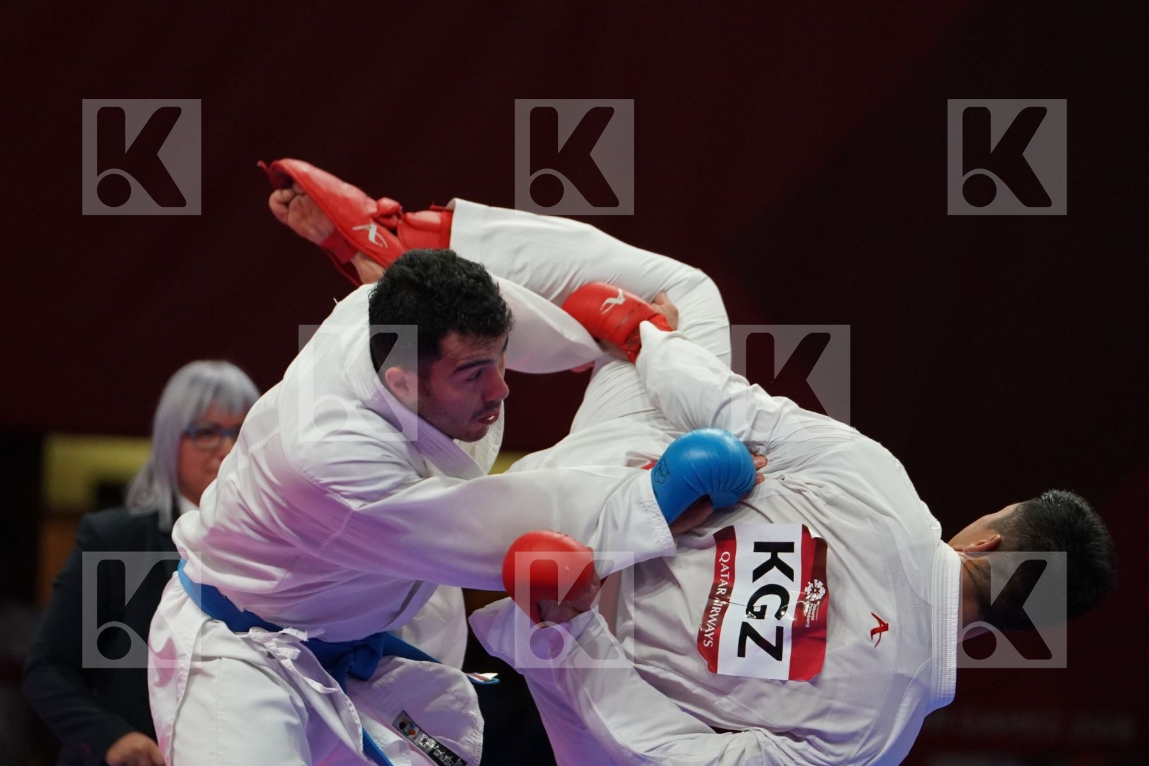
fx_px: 13053
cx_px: 574
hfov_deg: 5.0
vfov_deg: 3.4
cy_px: 383
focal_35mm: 409
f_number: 4
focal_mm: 273
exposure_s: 1/1000
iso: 3200
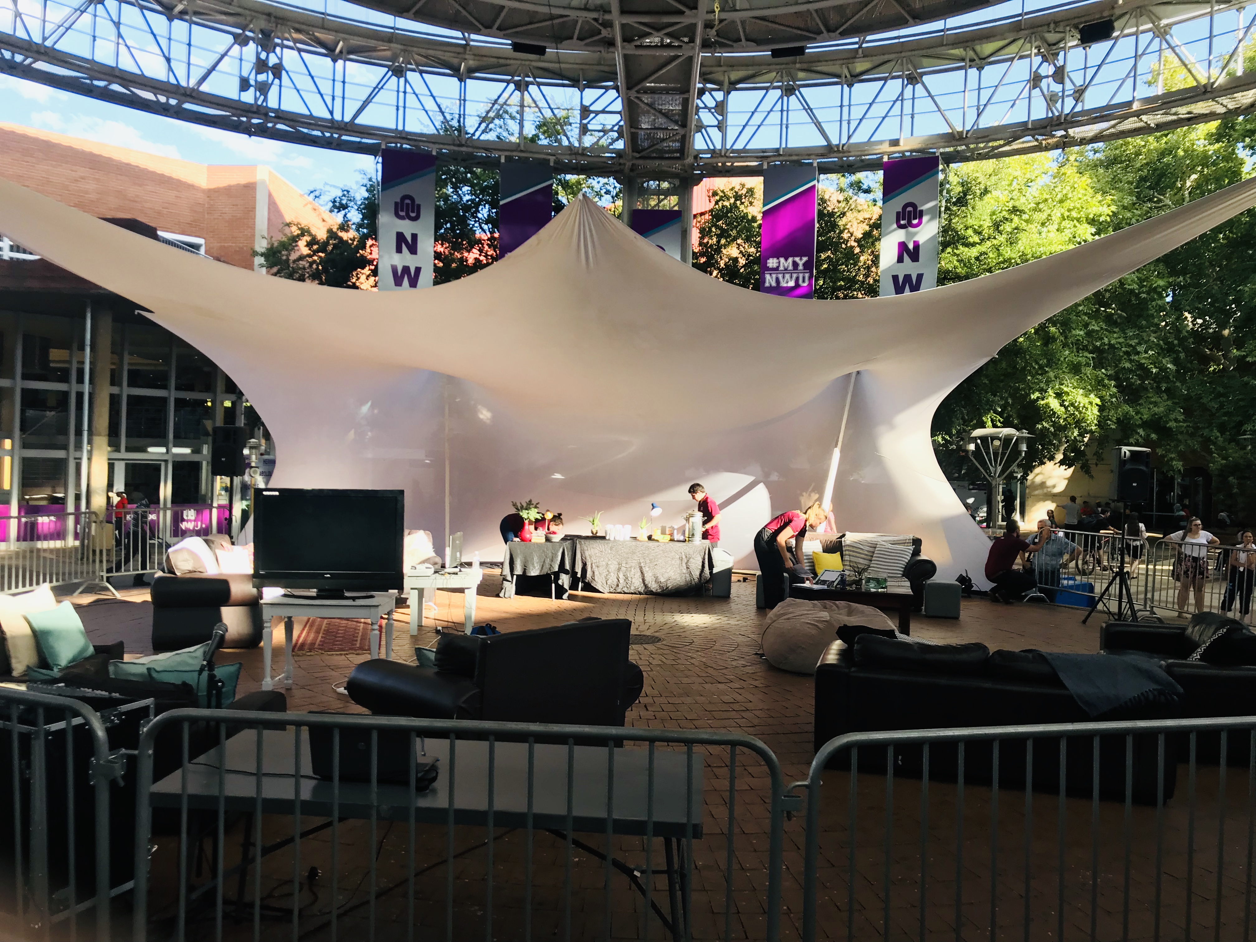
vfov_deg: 49.7
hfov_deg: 63.4
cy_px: 471
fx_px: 1016
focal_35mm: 28
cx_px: 628
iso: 20
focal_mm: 3.99
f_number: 1.8
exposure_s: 1/249
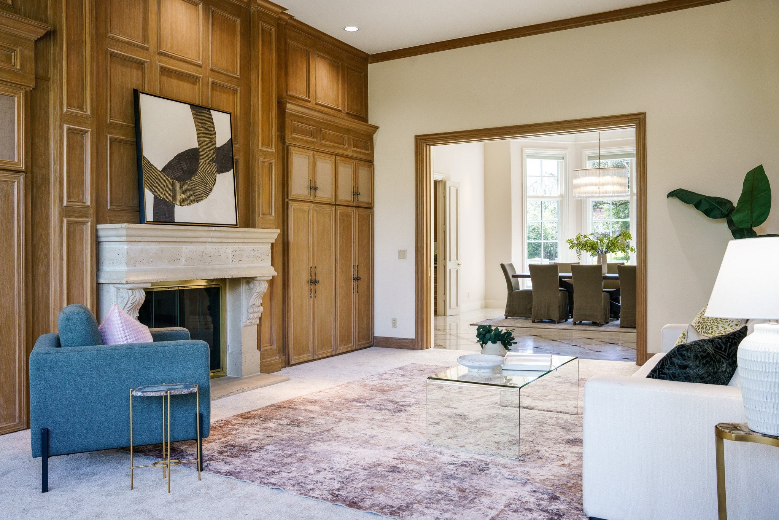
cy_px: 260
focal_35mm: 31
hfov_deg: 60.3
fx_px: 671
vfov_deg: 42.3
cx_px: 390
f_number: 6.3
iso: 800
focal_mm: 31
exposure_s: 1/25
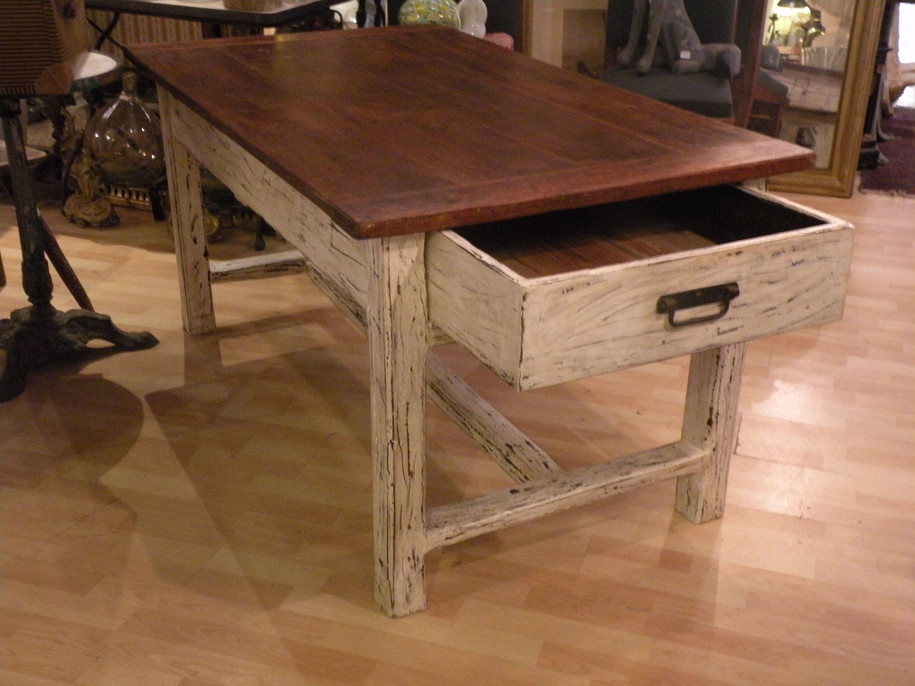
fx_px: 1110
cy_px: 343
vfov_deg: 34.3
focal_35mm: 42
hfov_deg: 44.8
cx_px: 458
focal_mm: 7.4
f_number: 3.2
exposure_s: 1/13.4
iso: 400
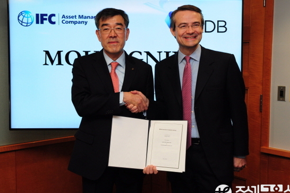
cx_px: 151
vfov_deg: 26.5
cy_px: 97
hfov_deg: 38.9
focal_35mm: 51
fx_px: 411
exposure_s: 1/60
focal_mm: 30
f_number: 5.6
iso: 640
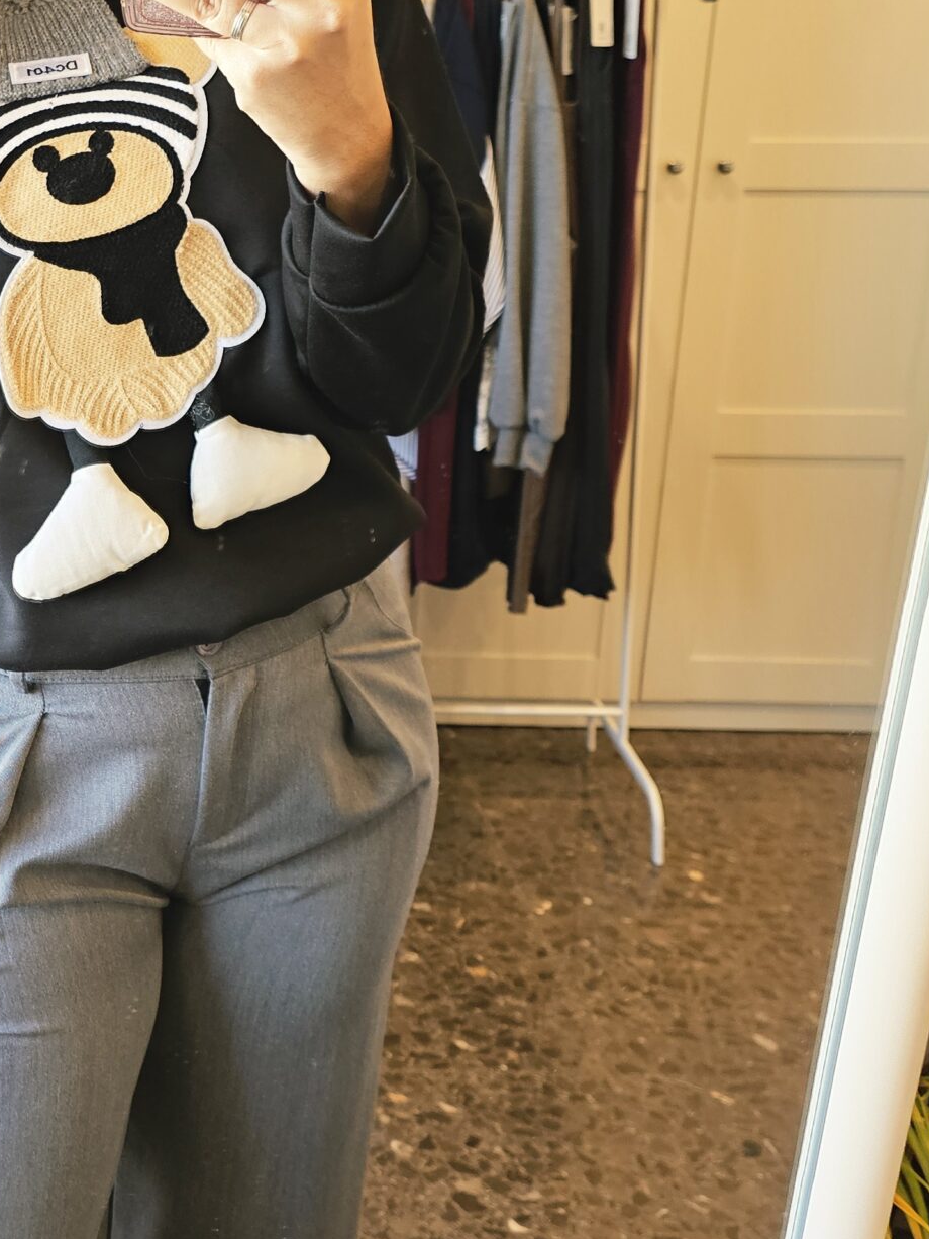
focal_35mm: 48
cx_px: 33
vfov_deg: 39.5
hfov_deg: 28.6
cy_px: 515
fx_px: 1718
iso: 250
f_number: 1.7
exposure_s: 1/100
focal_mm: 6.3
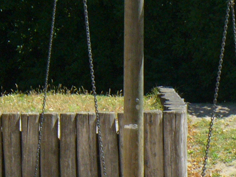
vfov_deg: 4.6
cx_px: 243
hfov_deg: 6.1
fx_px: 2195
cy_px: 154
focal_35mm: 322
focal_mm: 14.5
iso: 150
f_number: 6.8
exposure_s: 1/200
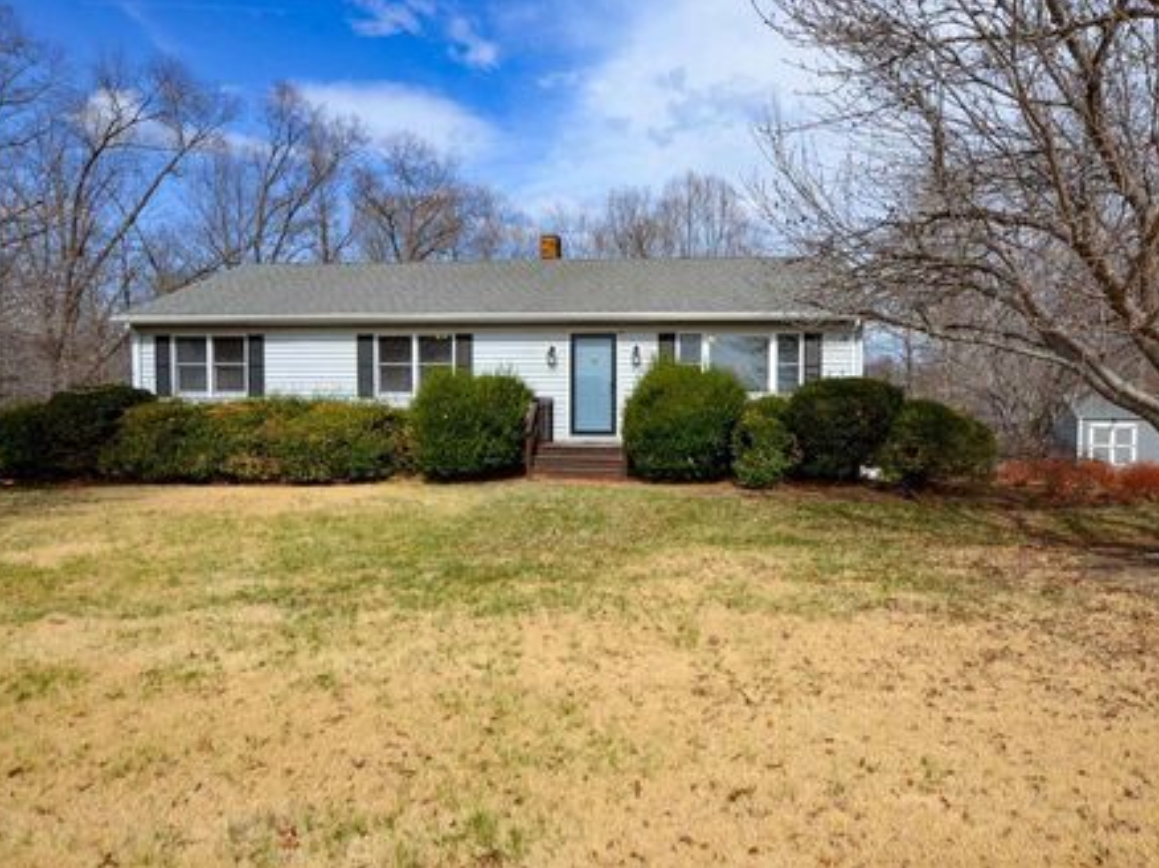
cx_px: 632
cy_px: 433
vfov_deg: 58.8
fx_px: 770
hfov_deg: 73.8
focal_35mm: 23
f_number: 9
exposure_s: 1/320
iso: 100
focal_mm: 14
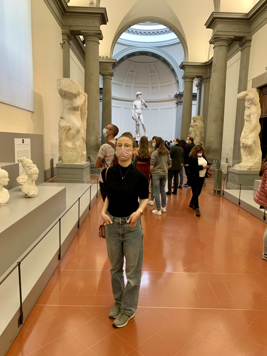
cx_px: 134
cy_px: 178
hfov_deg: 53.1
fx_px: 267
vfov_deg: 67.3
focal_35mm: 26
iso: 160
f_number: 1.8
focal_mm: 4.25
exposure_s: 1/50
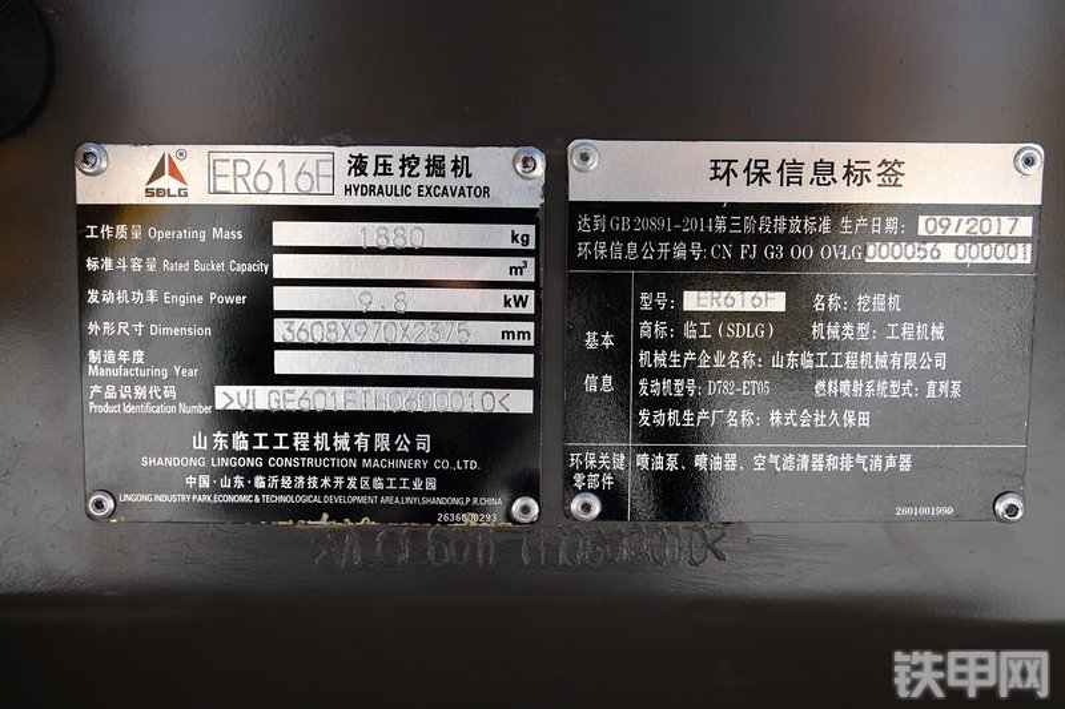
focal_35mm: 38
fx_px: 1124
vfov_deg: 35.0
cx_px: 532
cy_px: 354
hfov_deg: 50.7
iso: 200
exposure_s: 1/450
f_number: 5.6
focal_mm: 25.6
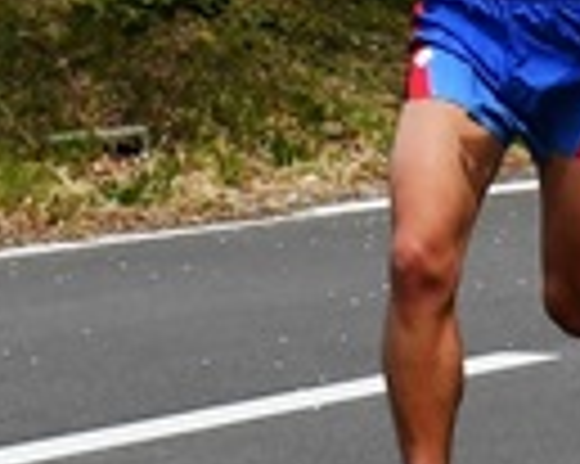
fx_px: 3396
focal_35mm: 198
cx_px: 540
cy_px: -534
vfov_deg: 7.4
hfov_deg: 9.7
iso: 400
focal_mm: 23
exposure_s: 1/1600
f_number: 7.1
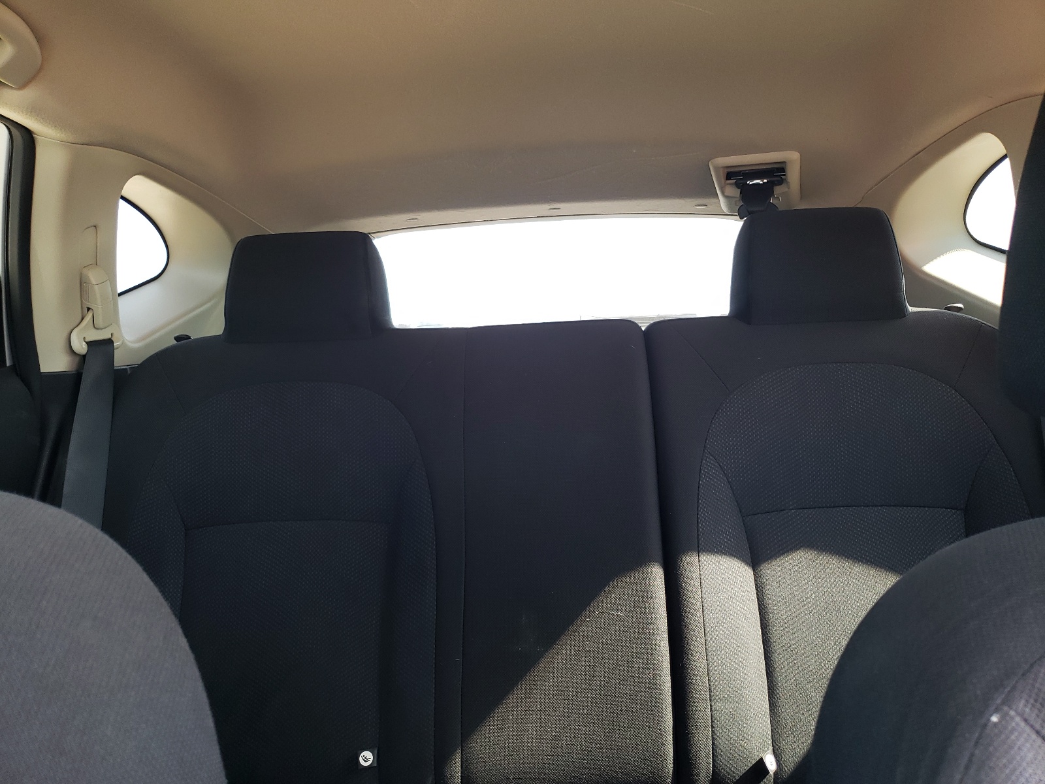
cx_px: 522
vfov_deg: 53.1
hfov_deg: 67.3
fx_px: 785
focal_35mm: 26
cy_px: 392
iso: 70
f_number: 1.5
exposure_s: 1/100
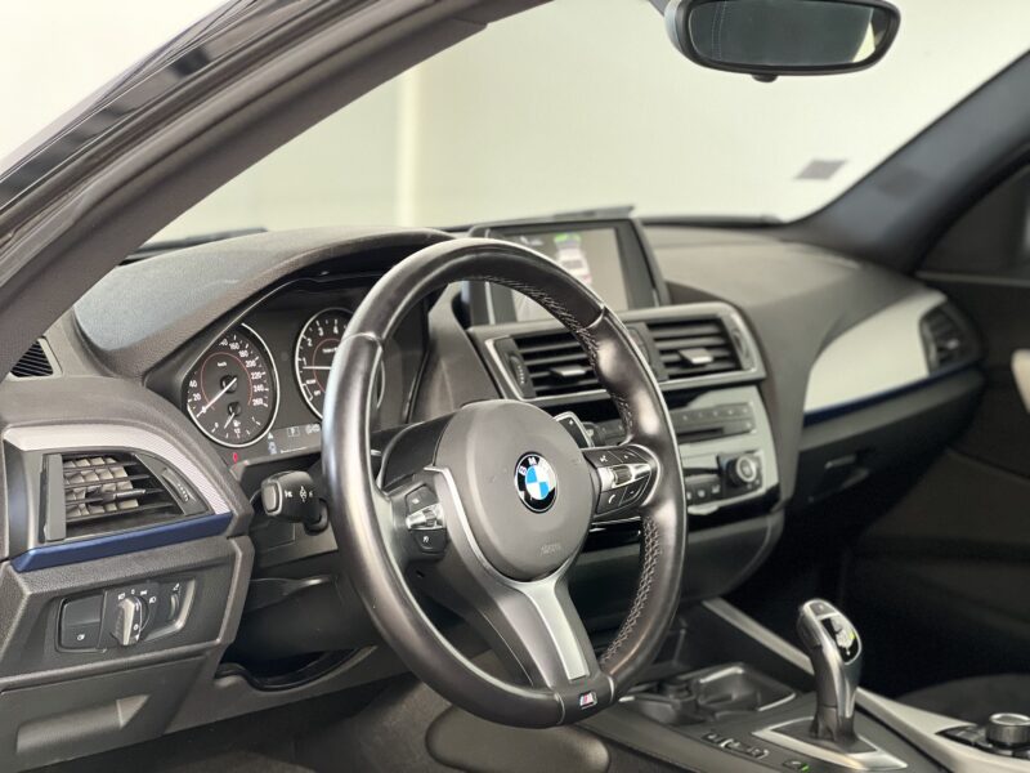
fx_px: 2291
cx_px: 515
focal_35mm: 77
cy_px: 386
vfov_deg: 19.1
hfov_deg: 25.3
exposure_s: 1/40
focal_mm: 9
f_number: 2.8
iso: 320
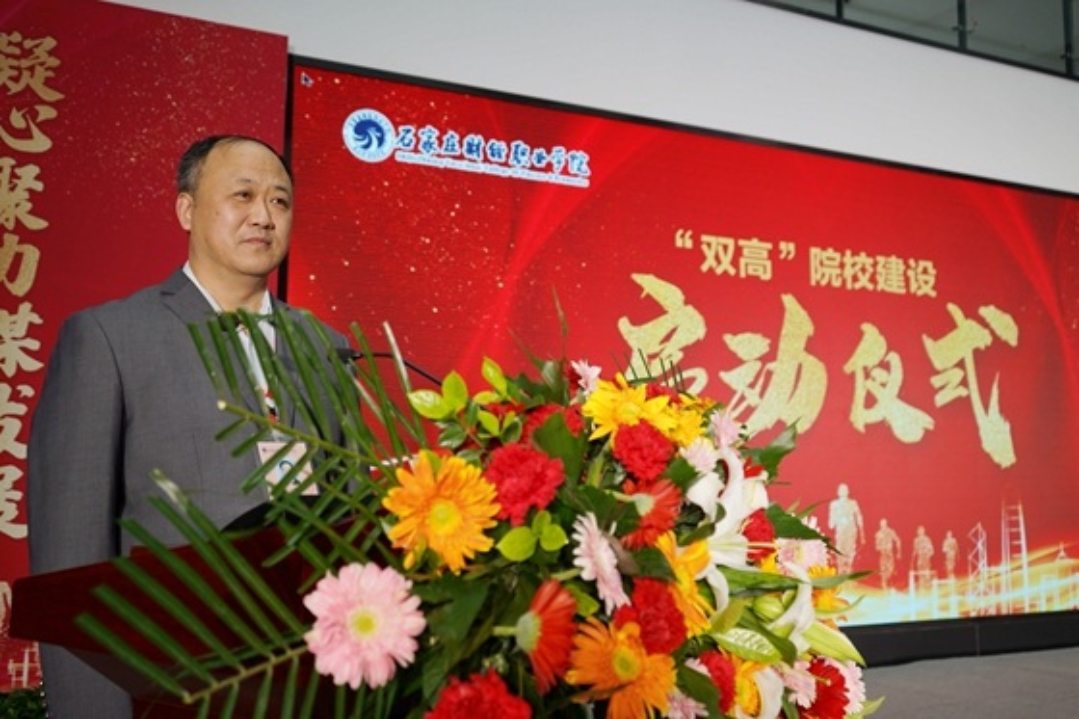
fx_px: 1019
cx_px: 540
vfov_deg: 38.9
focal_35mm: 34
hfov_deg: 55.8
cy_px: 360
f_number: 4.5
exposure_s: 1/50
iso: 100
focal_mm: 34
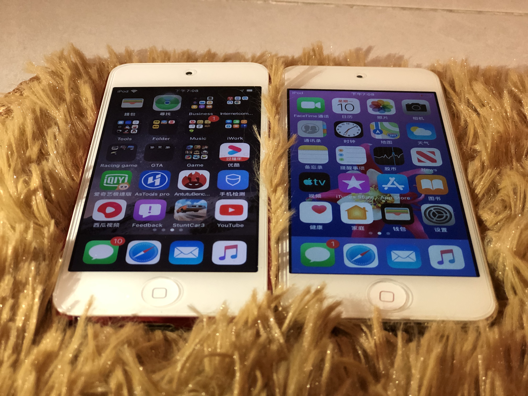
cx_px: 264
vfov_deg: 25.7
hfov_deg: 33.8
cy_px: 198
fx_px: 869
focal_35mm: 57
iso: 250
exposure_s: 1/30
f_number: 2.8
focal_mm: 6.6
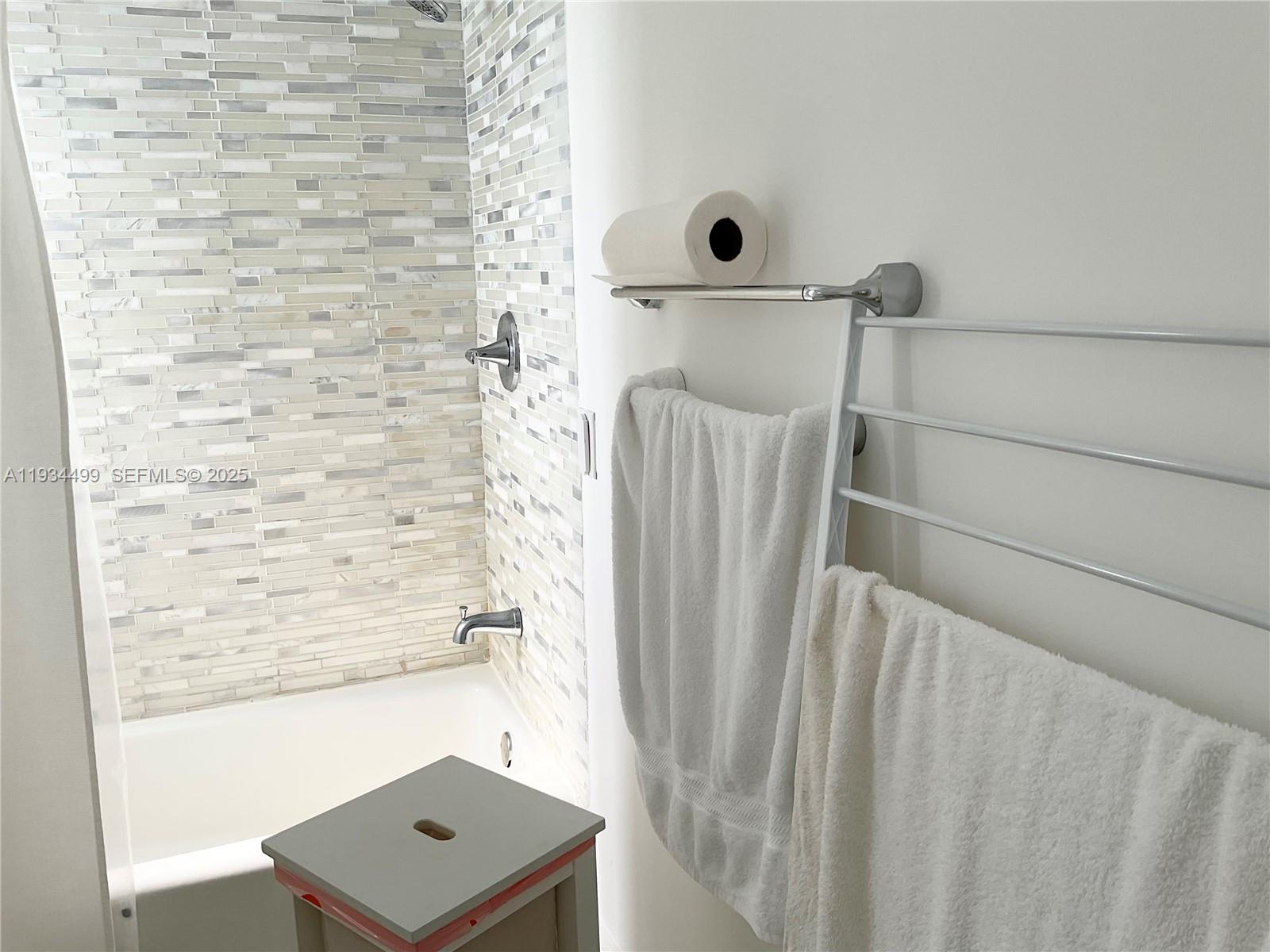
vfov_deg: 48.2
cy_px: 476
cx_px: 635
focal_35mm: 29
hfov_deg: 61.7
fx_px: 1064
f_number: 1.8
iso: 16
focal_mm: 3
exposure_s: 1/122
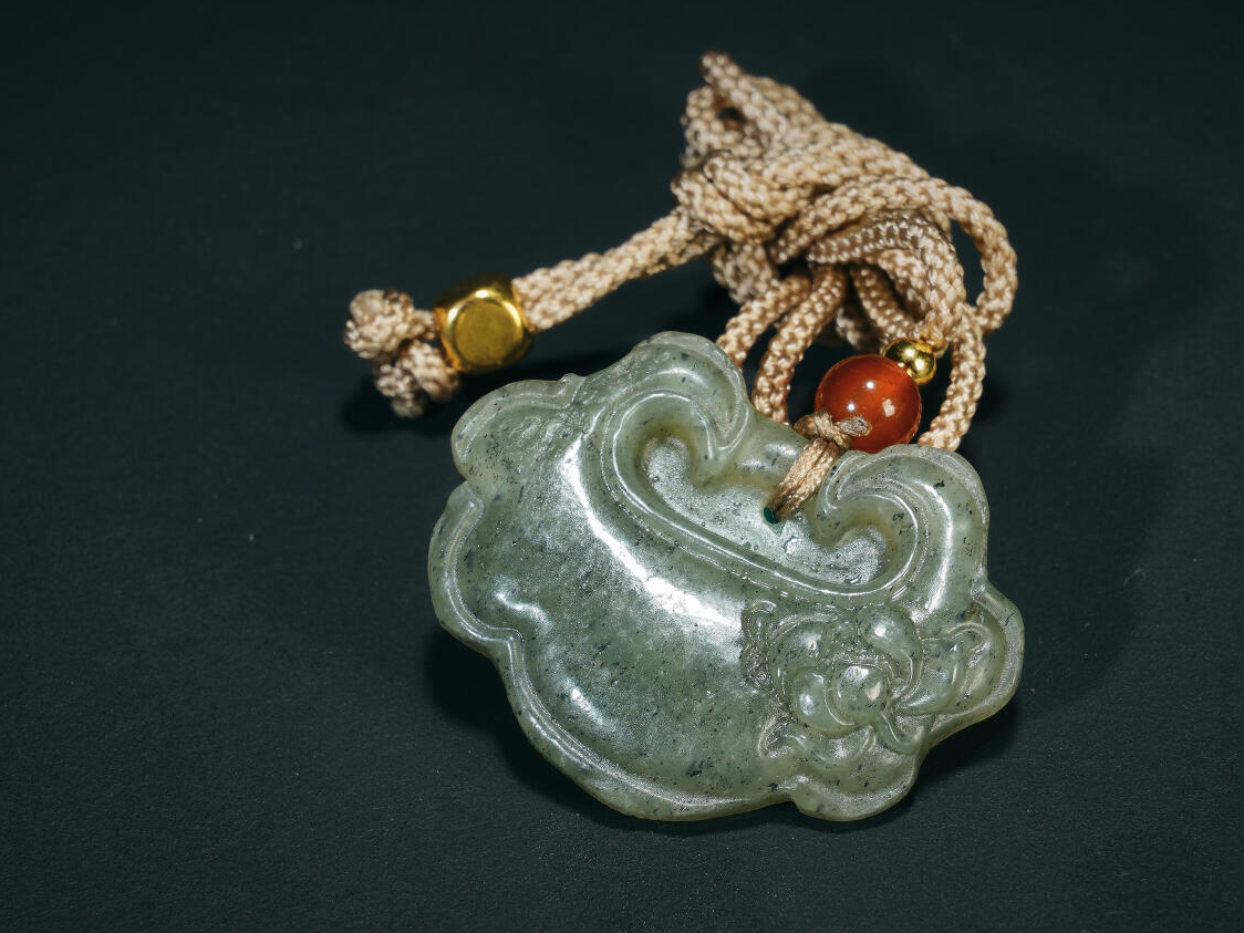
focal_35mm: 188
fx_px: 6756
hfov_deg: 10.5
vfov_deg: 7.9
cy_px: 487
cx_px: 614
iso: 100
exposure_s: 1/160
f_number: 18
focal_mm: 105
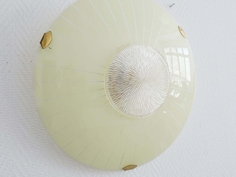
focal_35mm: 29
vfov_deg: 48.2
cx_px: 125
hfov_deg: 61.6
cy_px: 83
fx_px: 198
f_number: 3.5
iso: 80
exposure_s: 1/40
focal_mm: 4.1
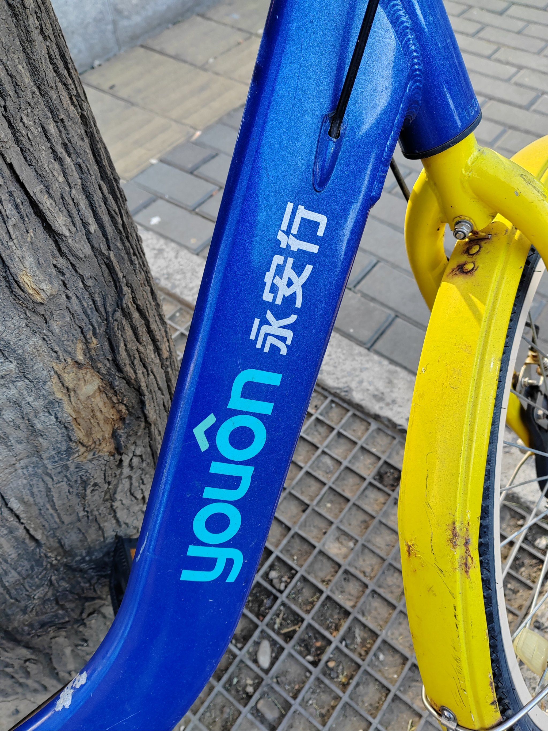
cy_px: 366
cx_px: 274
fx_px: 570
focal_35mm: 27
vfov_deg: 65.3
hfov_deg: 51.4
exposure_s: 1/161
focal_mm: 5.52
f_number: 1.9
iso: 100
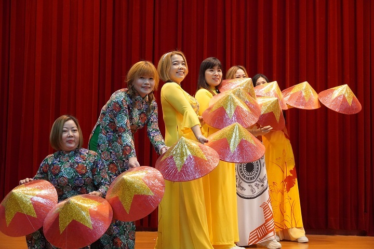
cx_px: 187
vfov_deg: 24.4
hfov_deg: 35.9
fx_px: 577
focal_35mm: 56
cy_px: 124
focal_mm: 37
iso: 4000
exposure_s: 1/160
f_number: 4.5
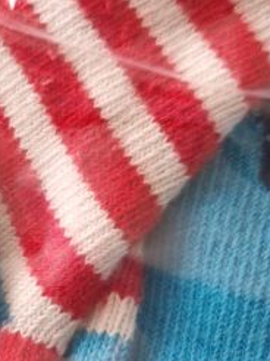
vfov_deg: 14.9
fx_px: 1365
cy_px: 321
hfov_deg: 11.1
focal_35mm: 131
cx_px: -35
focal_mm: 5.4
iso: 640
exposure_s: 1/50
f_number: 1.8
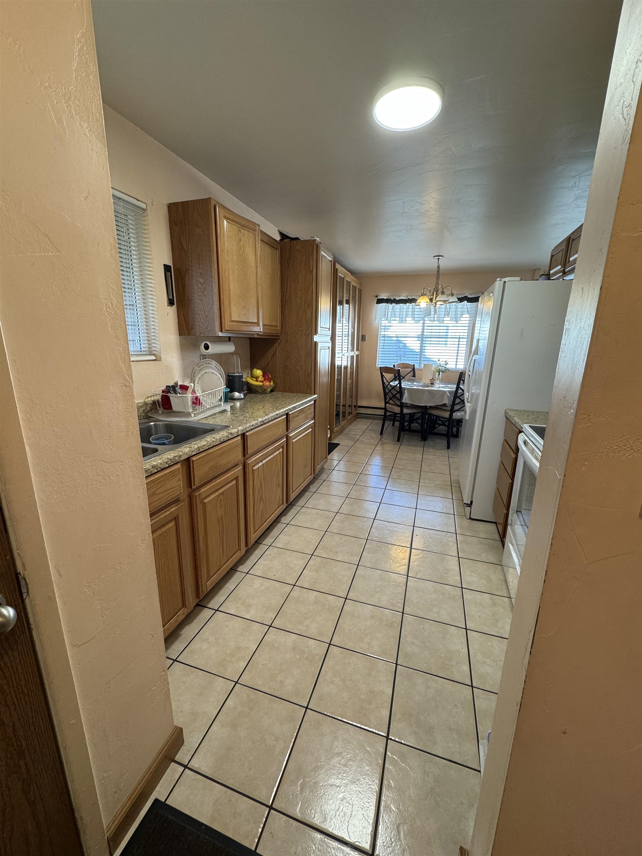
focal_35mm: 14
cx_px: 321
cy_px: 428
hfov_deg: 85.7
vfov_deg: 102.1
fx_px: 346
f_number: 2.2
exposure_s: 1/60
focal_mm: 2.22
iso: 160
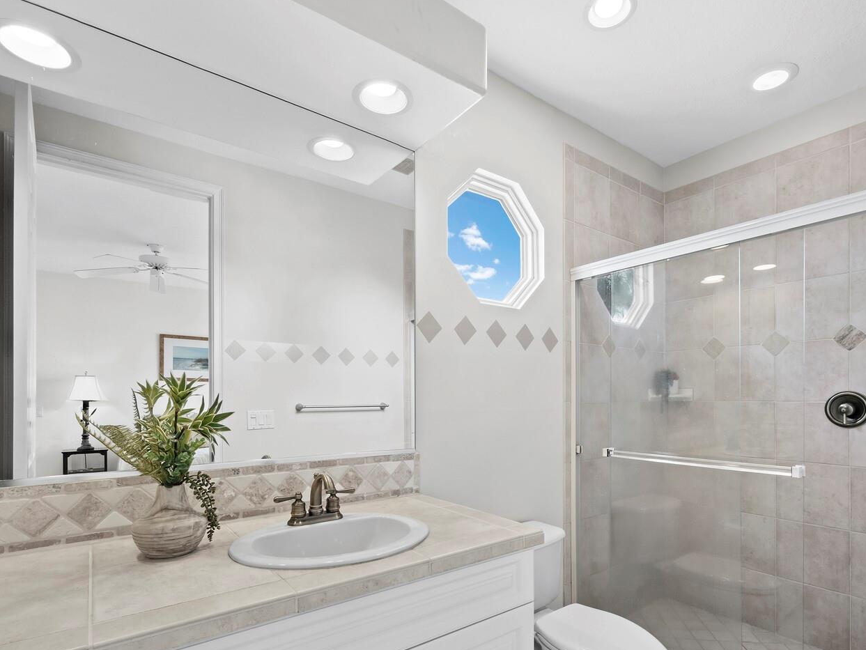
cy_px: 380
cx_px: 456
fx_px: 450
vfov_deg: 71.1
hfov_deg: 87.7
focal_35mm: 18
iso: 200
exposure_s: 1/1.25
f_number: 11
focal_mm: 7
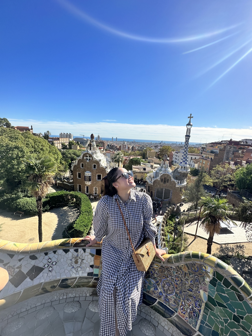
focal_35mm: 14
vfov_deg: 102.1
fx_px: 136
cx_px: 126
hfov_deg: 85.7
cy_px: 168
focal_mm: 2.22
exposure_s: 1/1984
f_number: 2.2
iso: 50
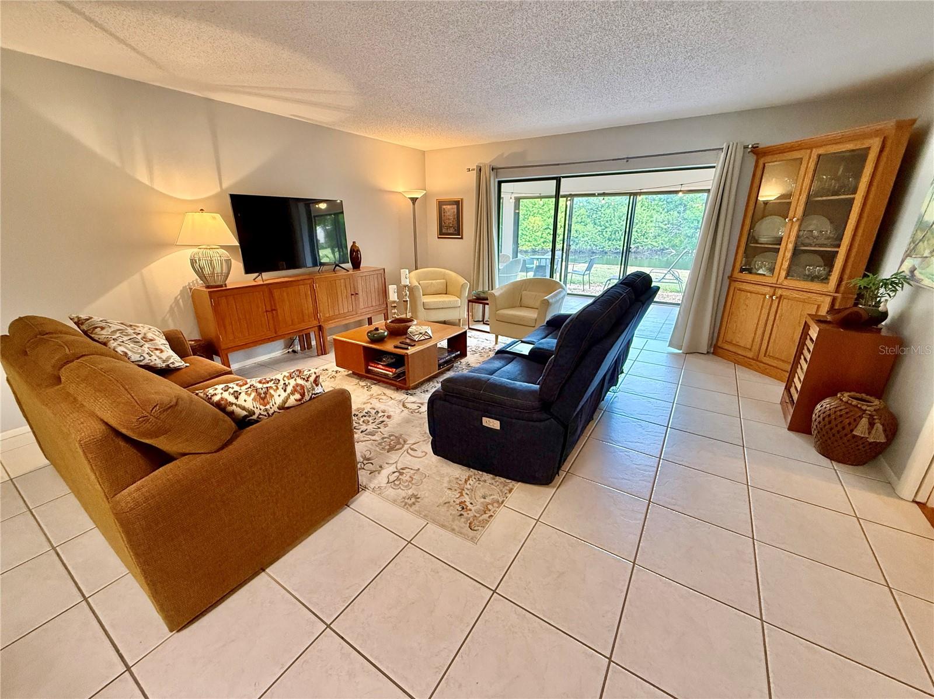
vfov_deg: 85.6
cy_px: 350
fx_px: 378
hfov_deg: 102.1
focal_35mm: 14
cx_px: 467
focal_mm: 2.22
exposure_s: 1/120
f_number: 2.2
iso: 400
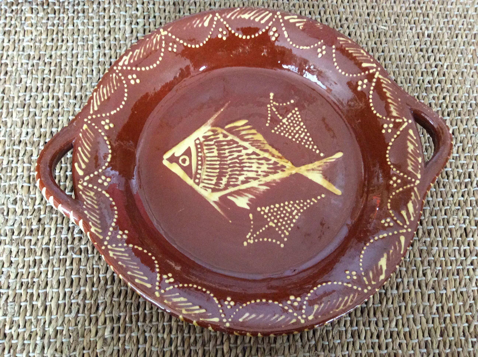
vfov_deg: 44.1
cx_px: 239
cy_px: 178
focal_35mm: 32
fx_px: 441
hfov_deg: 56.9
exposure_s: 1/17
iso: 250
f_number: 2.4
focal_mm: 3.3
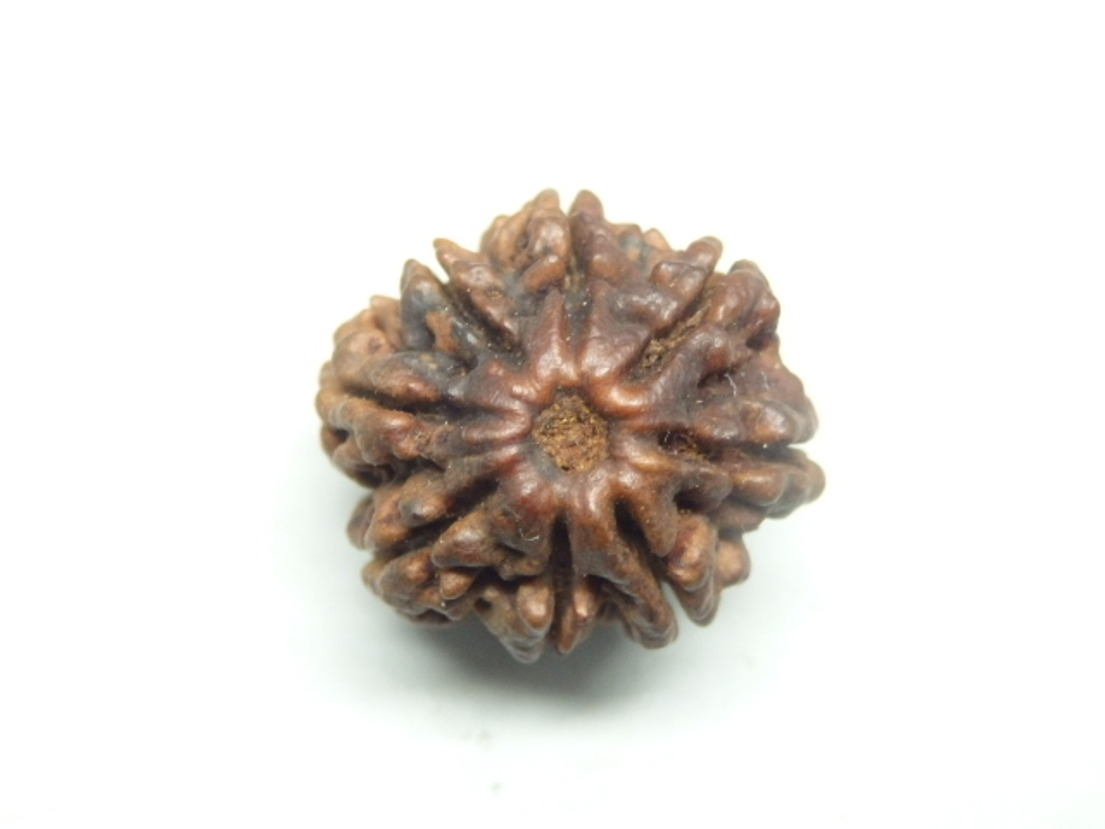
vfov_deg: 22.3
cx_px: 552
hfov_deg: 29.4
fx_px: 2107
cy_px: 414
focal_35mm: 66
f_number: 4.4
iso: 800
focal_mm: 11.9
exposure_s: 1/100
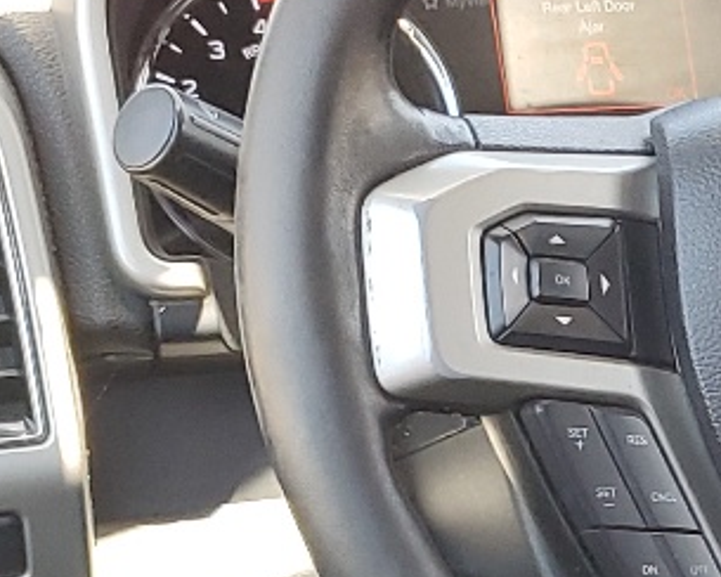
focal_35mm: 133
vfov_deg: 11.1
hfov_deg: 13.2
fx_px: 2838
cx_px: 1265
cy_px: 929
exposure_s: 1/120
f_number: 1.5
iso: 73
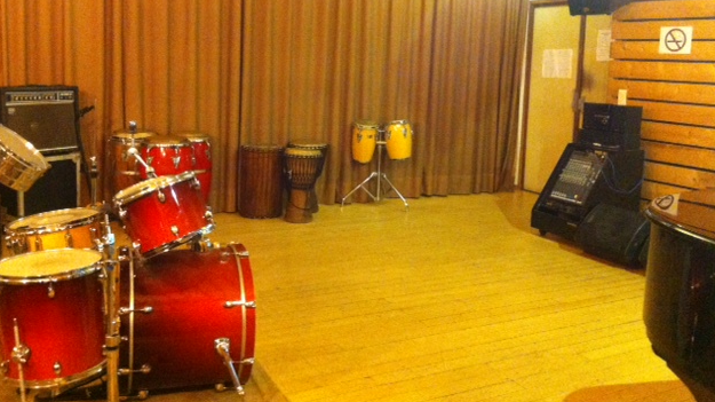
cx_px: 350
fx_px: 739
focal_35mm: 39
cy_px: 132
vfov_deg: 30.2
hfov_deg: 51.6
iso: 800
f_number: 2.8
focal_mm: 3.85
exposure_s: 1/15
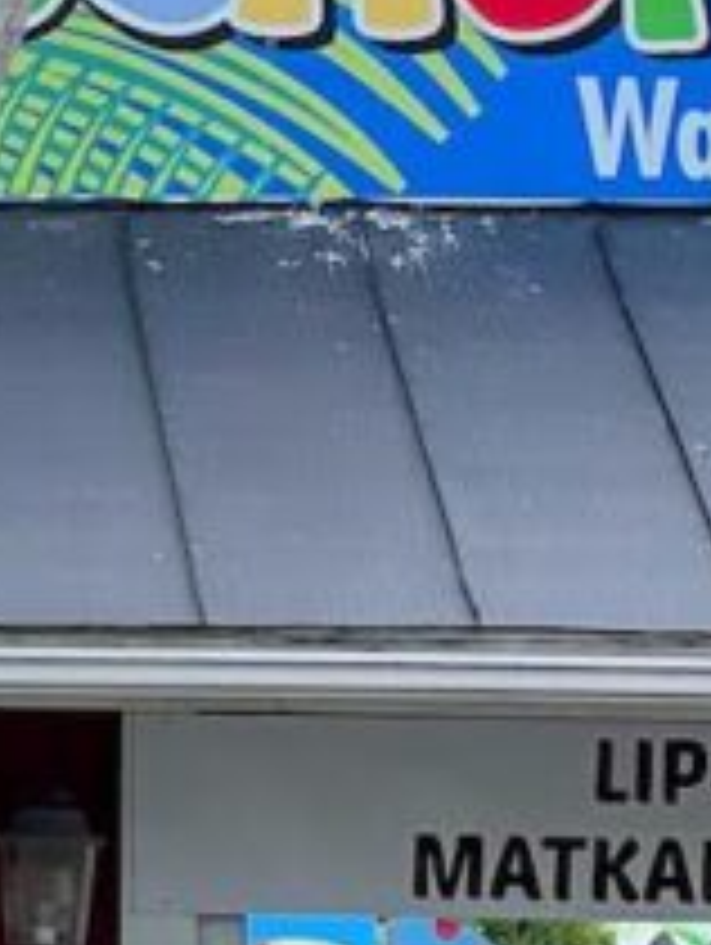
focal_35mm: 375
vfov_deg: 5.2
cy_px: -922
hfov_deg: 4.0
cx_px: -320
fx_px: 10249
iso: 32
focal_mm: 9
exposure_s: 1/289
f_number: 2.8
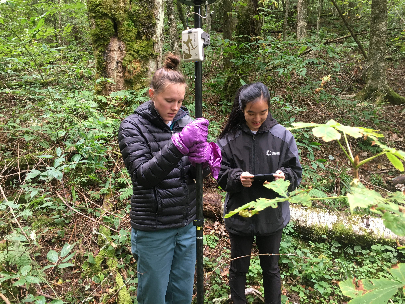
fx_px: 339
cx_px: 202
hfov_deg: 61.7
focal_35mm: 29
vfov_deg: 48.2
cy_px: 152
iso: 64
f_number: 2.2
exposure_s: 1/30
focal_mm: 4.15
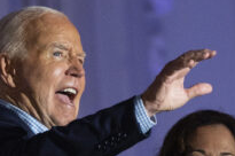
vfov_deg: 1.2
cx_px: 46
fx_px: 7645
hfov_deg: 1.8
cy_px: 427
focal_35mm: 1173
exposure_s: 1/1000
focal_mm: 200
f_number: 2.8
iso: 1250
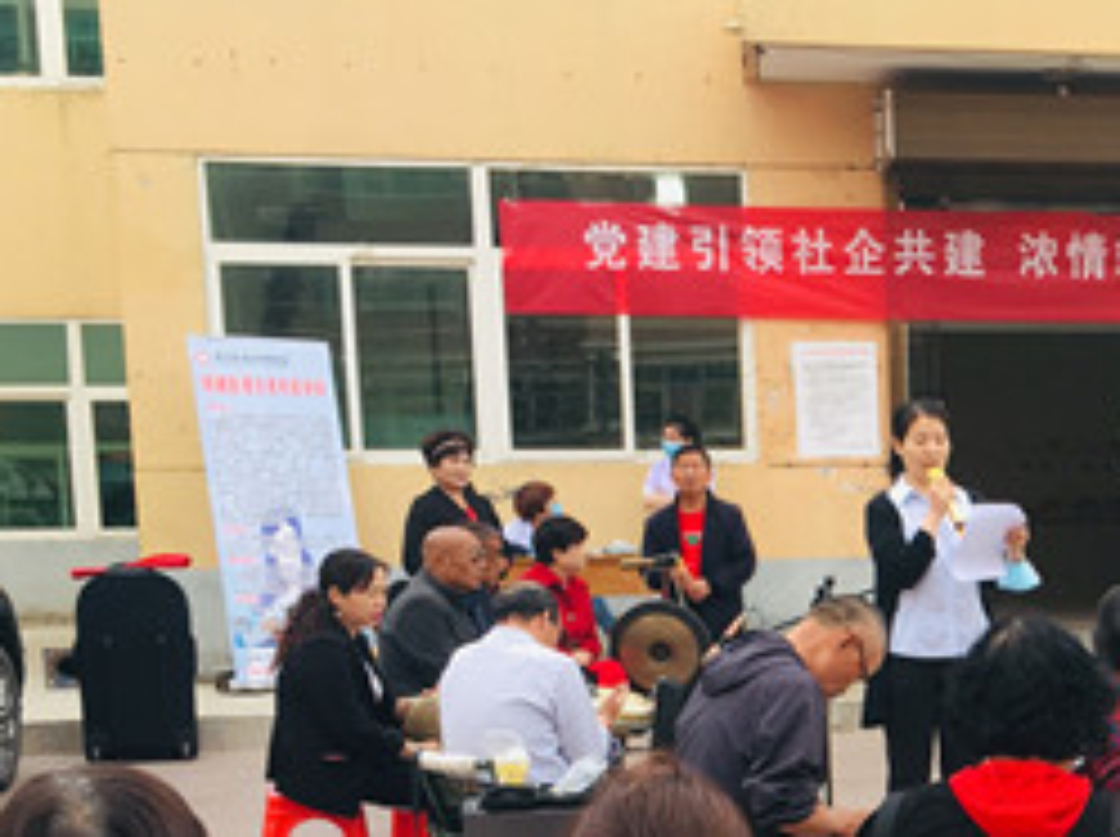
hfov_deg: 25.6
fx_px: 2262
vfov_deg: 20.4
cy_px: 796
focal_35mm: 70
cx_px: 1259
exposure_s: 1/185
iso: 25
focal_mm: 4.15
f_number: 2.2
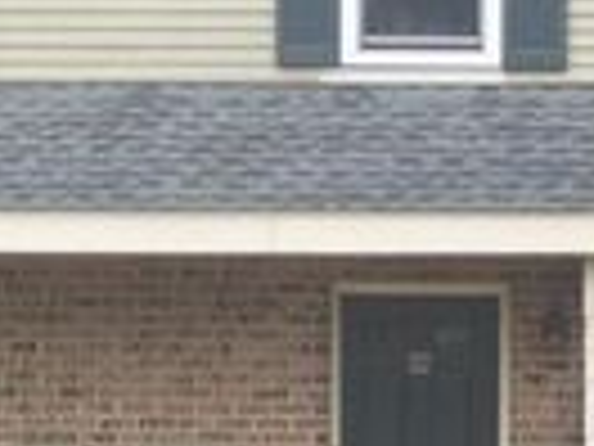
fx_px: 4564
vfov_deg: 5.6
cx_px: 328
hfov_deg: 7.4
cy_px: 214
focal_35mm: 266
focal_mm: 11.6
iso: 80
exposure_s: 1/337
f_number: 3.8
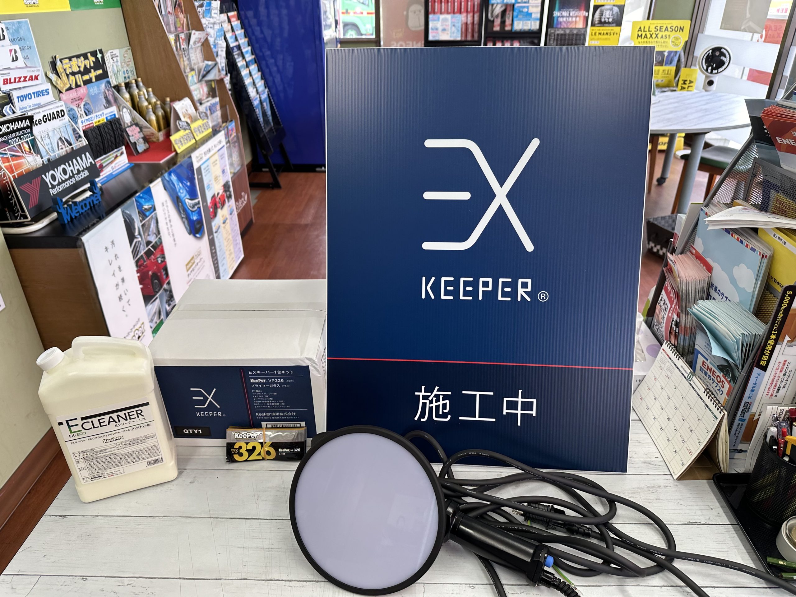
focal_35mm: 24
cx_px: 398
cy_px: 298
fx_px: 552
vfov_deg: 56.8
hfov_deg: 71.6
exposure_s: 1/120
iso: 125
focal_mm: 6.86
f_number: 1.78
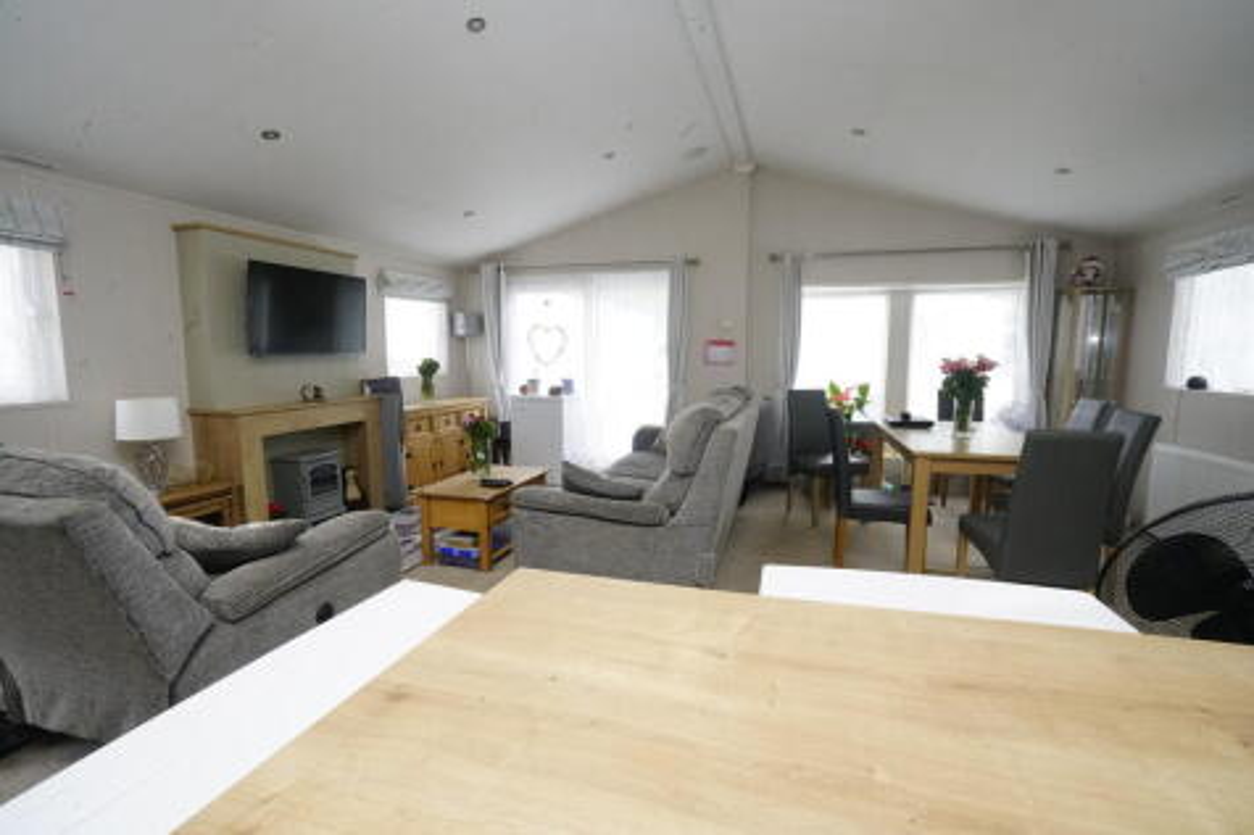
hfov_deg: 96.8
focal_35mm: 16
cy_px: 418
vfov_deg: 73.7
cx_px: 627
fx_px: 557
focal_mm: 16
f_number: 16
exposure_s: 1/60
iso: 3200
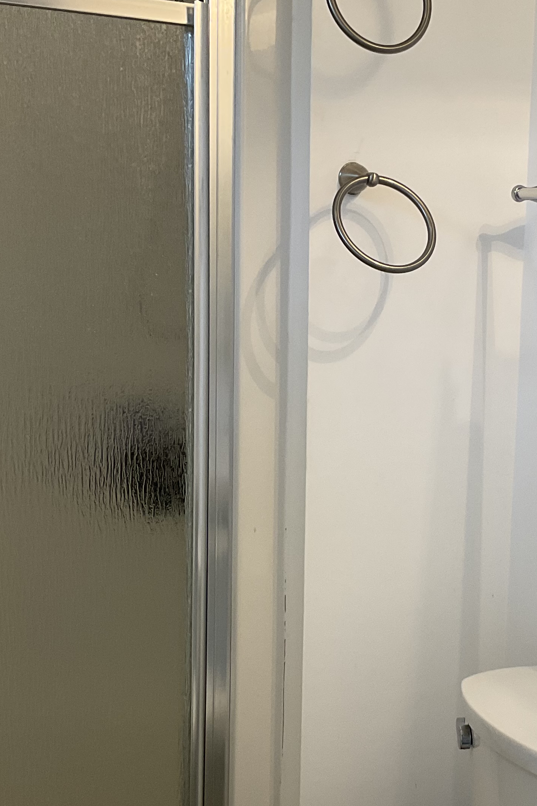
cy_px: 522
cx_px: 426
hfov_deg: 23.4
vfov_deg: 34.8
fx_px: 1276
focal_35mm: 57
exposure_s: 1/60
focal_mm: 3
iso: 50
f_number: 1.8
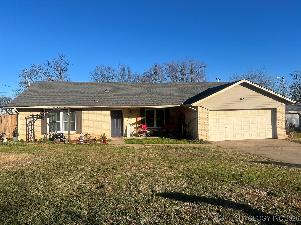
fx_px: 226
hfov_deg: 67.3
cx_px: 150
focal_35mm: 26
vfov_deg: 53.1
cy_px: 112
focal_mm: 5.7
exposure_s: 1/4274
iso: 50
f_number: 1.5
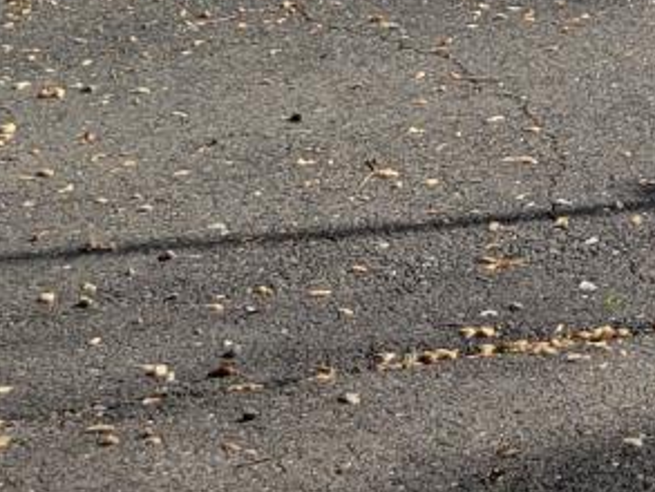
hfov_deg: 14.1
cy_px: -674
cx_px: 885
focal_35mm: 133
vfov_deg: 9.9
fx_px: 2518
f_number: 1.8
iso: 40
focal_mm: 5.4
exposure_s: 1/1756
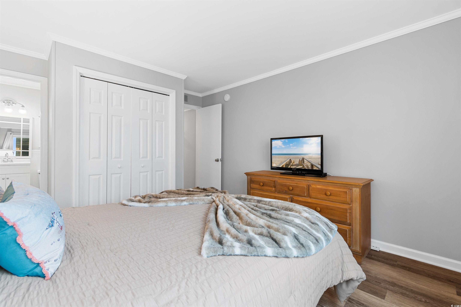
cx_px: 230
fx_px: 192
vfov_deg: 77.3
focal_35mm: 15
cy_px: 154
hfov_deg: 100.4
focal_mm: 10
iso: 100
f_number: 4.5
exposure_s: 1/2
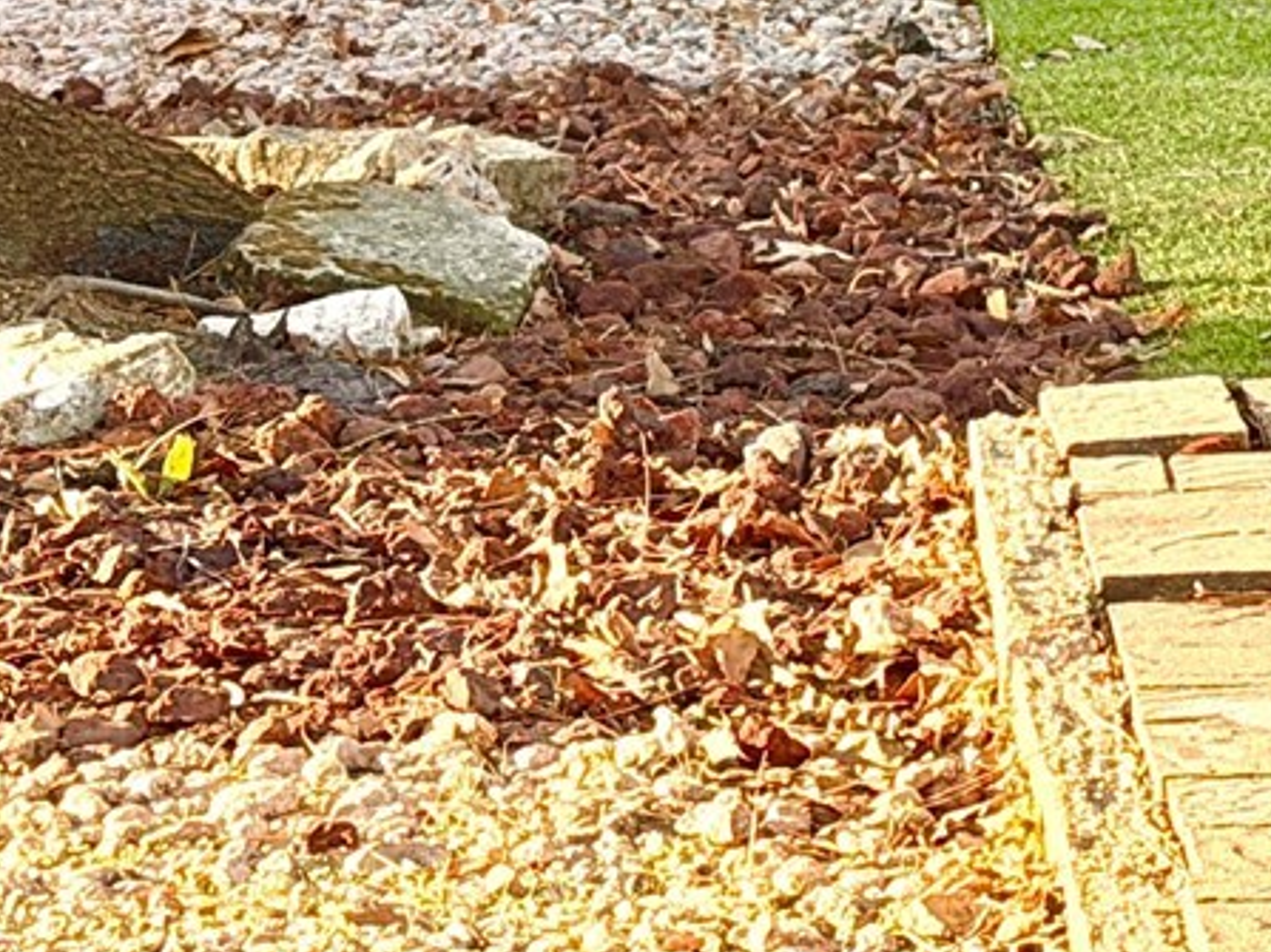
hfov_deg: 9.0
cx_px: 998
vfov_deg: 6.5
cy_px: -958
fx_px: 8076
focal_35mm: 220
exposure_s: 1/625
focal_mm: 6.76
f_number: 1.78
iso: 100
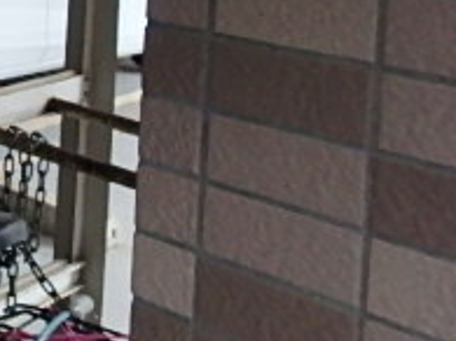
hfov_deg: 22.3
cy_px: -133
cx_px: -257
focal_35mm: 69
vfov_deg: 19.2
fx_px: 908
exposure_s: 1/30
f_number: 3.5
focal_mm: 3.7
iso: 640
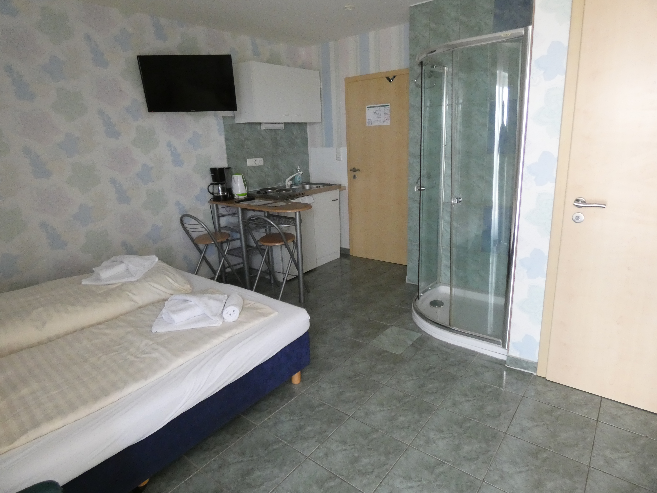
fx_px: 380
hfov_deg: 81.7
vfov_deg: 66.0
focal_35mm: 20
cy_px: 246
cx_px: 328
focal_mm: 3.6
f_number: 2.8
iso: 640
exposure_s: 1/60
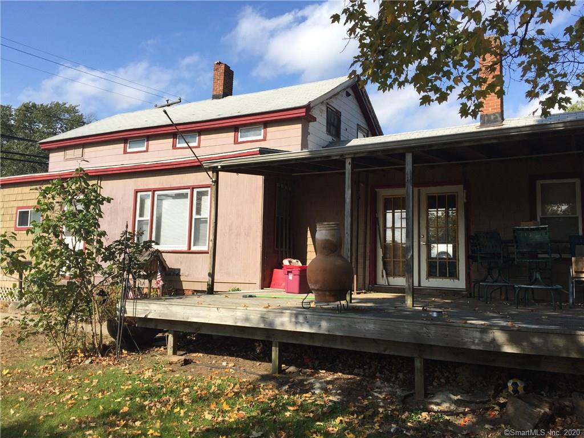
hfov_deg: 61.7
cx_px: 292
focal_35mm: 29
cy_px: 219
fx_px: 489
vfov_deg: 48.2
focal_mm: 4.15
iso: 32
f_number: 2.2
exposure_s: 1/1721
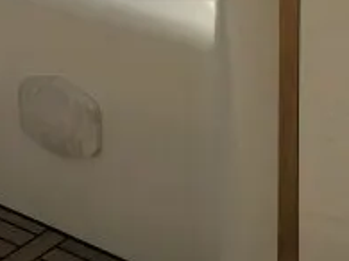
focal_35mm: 119
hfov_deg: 16.4
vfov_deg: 11.9
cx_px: 63
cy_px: -130
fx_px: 1199
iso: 25
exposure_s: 1/2481
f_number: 2.2
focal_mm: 4.15
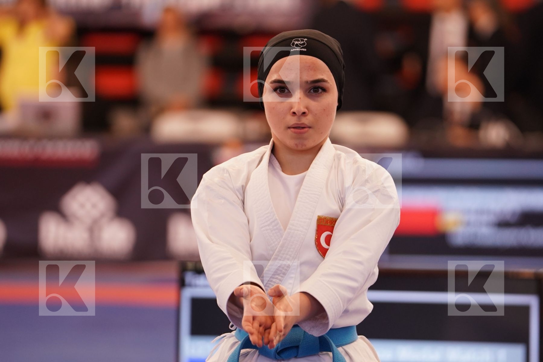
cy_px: 181
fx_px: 4479
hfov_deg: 6.9
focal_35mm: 297
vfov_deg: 4.6
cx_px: 272
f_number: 2.8
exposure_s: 1/500
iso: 1250
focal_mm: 198
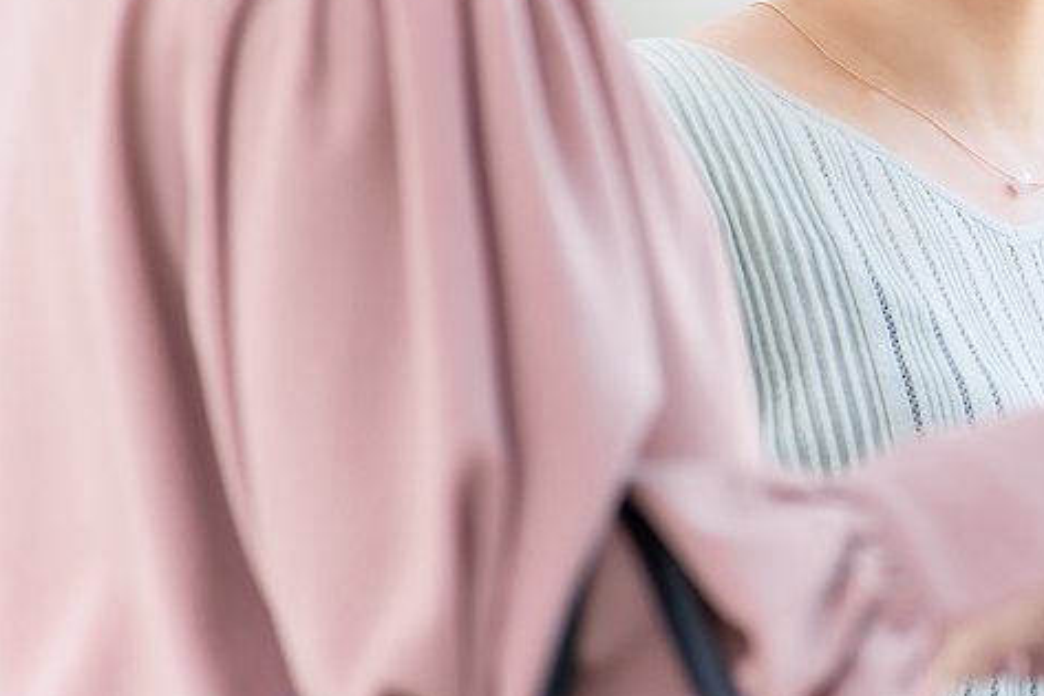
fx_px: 11769
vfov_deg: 3.4
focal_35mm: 406
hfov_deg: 5.1
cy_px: 61
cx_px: 1338
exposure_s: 1/500
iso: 100
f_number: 2.8
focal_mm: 150
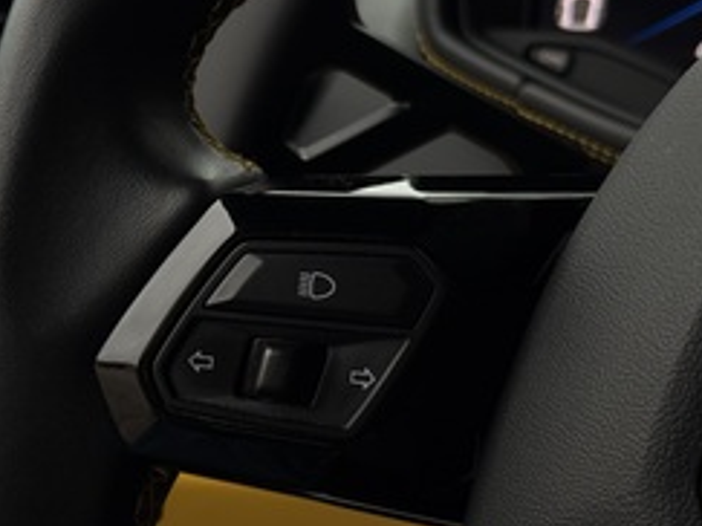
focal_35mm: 83
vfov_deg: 17.7
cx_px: 324
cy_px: 322
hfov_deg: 23.6
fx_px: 1682
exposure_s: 1/356
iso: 100
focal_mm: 6.76
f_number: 1.78
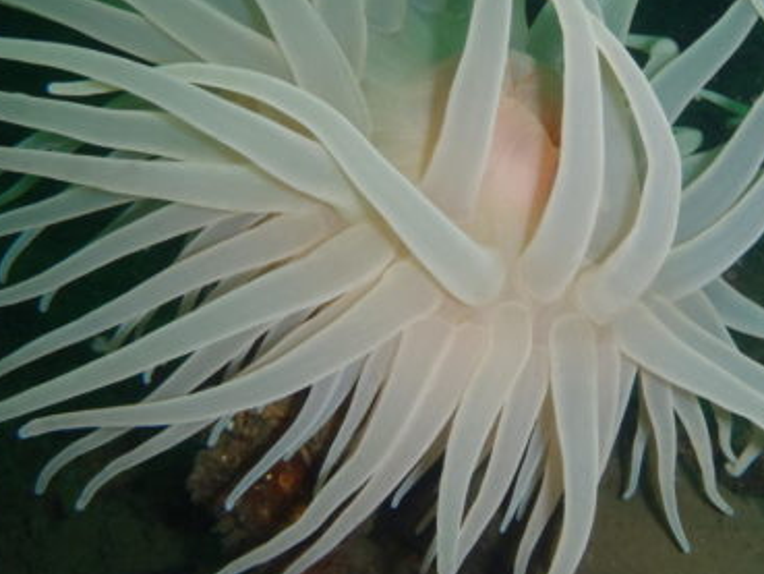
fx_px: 971
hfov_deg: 42.1
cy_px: 161
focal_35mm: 44
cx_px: 536
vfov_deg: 32.4
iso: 250
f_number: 3.9
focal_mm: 5
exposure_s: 1/30
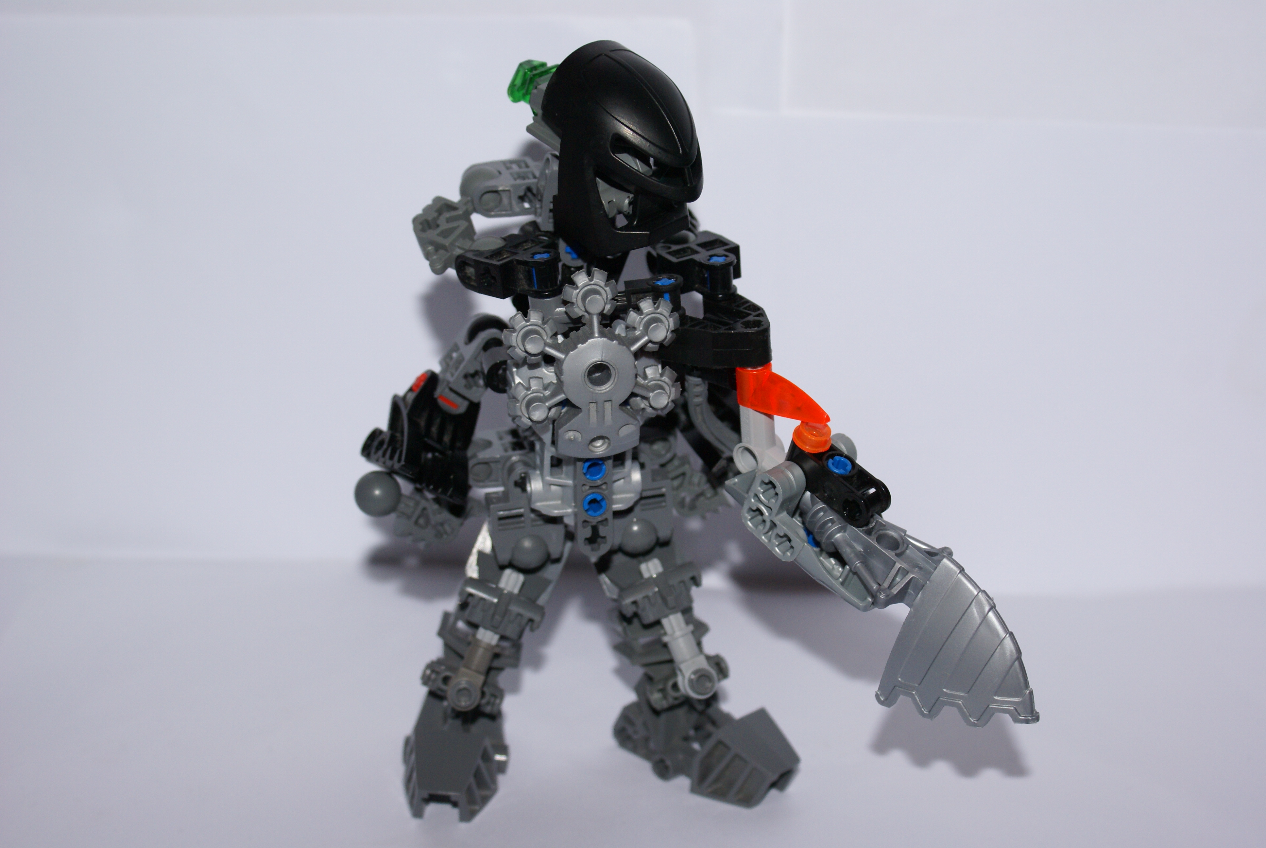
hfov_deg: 33.4
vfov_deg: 22.7
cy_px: 424
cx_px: 633
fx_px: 2113
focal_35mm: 60
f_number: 5.6
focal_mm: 40
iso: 400
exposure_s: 1/60
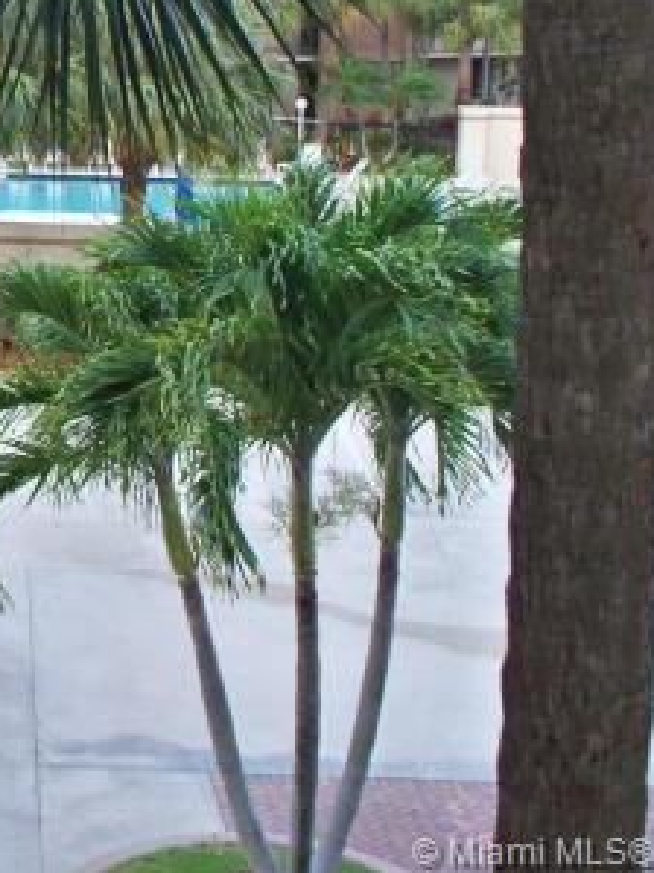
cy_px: 178
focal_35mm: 75
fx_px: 1891
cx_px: -126
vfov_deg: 25.6
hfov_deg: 18.6
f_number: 2.8
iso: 80
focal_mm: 7.54
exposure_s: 1/200
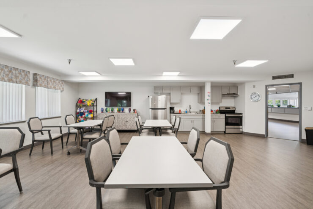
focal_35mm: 16
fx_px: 139
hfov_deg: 96.7
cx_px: 156
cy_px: 104
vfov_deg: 73.7
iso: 400
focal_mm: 16
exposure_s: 1/25
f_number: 8
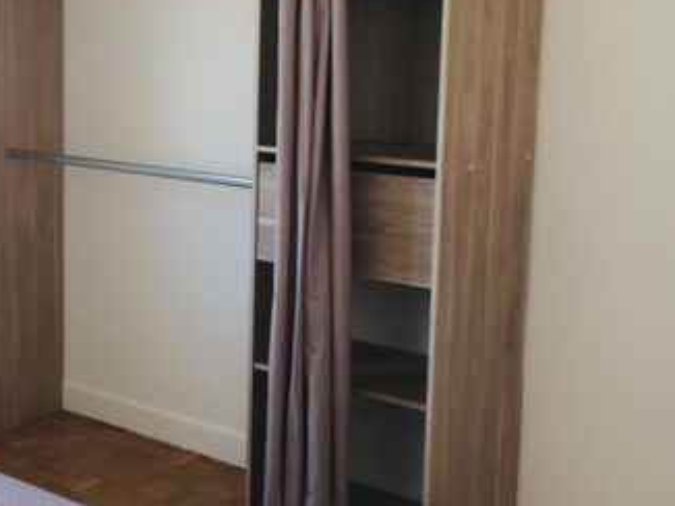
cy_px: 176
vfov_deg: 25.5
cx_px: 170
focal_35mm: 57
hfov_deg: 33.2
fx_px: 1111
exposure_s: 1/50
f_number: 2.2
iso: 40
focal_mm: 4.15
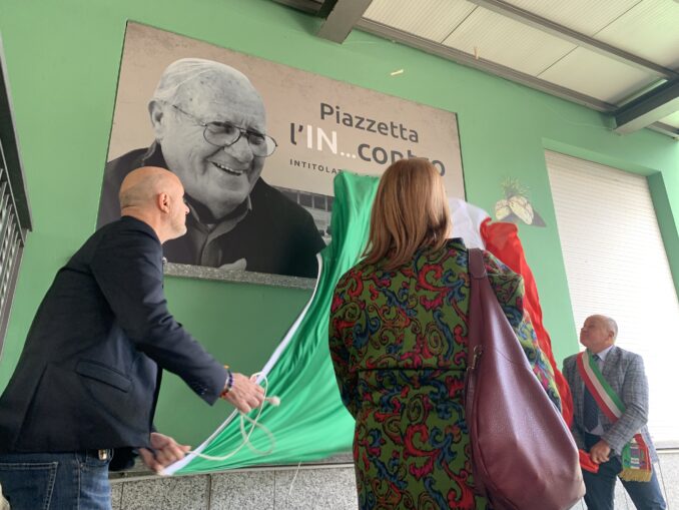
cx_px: 340
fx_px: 510
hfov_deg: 67.3
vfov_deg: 53.1
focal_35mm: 26
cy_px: 255
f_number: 1.8
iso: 100
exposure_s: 1/118
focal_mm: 4.25
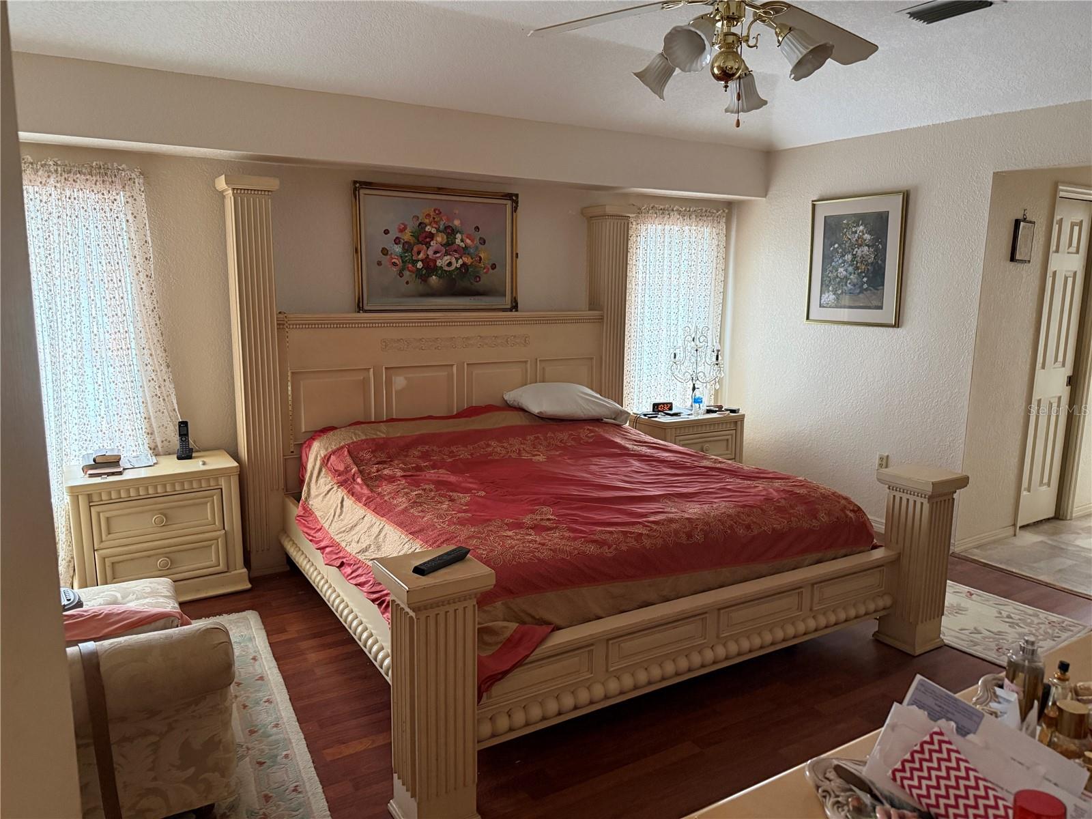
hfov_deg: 71.6
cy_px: 410
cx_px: 546
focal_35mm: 24
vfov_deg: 56.8
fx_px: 757
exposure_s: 1/60
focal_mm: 6.76
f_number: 1.78
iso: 500
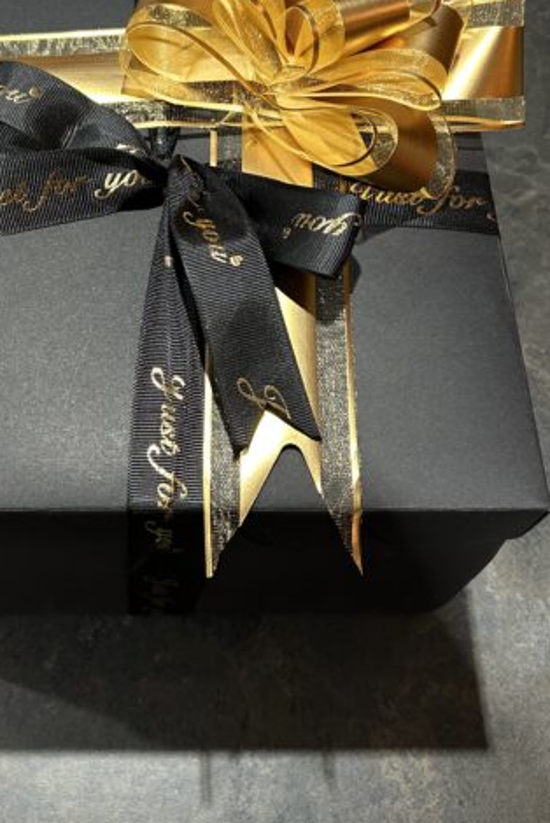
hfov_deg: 28.8
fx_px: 1053
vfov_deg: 42.4
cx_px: 126
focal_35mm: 46
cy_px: 301
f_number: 1.5
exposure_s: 1/50
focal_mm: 5.7
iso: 160
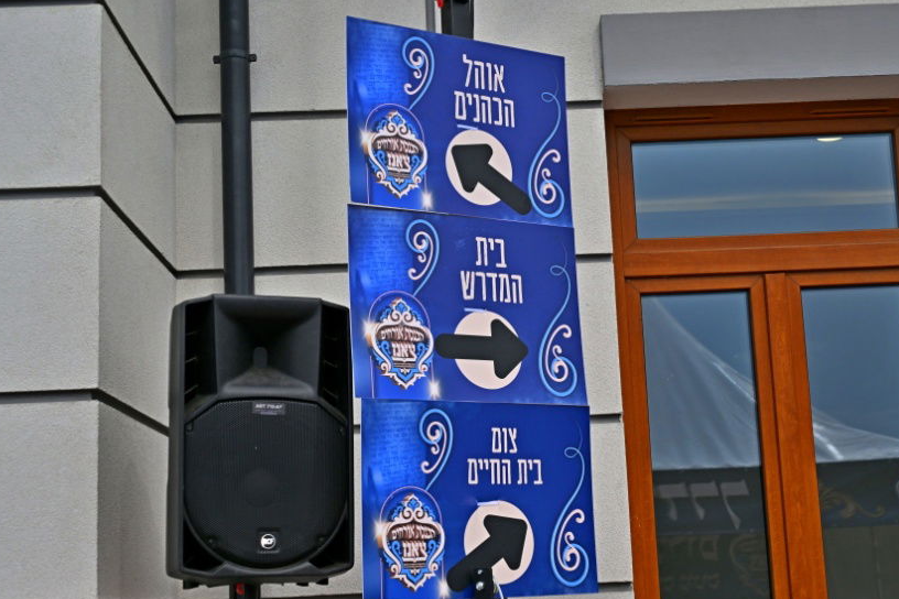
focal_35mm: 54
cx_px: 501
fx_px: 1348
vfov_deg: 25.1
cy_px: 303
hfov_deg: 36.8
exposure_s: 1/3200
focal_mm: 43
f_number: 4
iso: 200
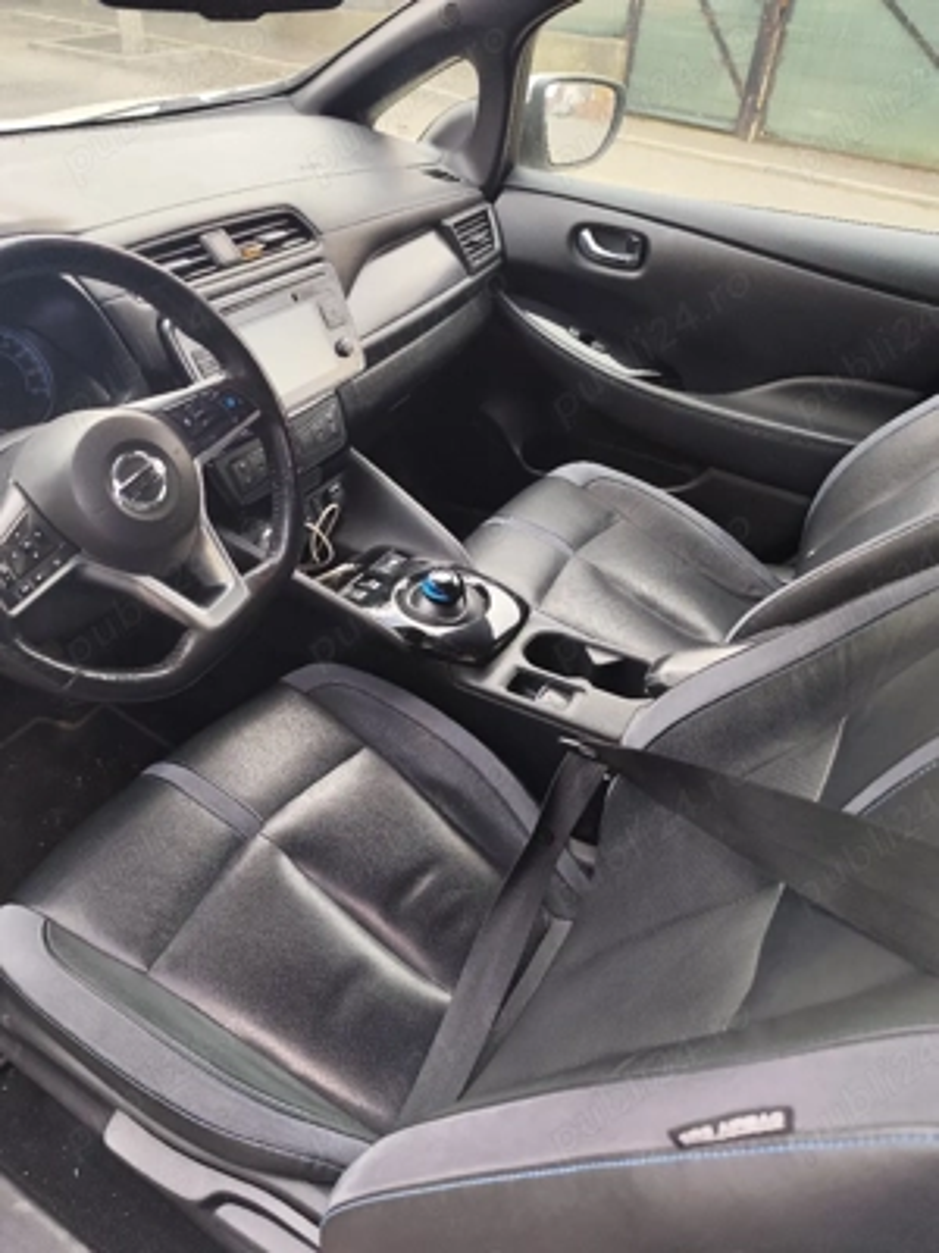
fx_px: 832
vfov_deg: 73.9
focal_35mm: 23
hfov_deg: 58.9
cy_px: 626
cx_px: 470
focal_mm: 6.14
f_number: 1.65
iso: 100
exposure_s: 1/100
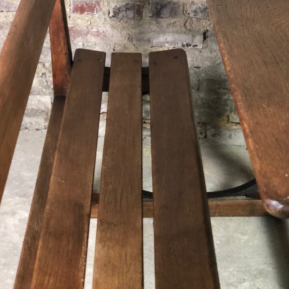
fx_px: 775
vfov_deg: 21.1
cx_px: 140
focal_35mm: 82
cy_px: 174
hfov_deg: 21.1
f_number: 2.4
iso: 160
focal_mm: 6
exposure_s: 1/14
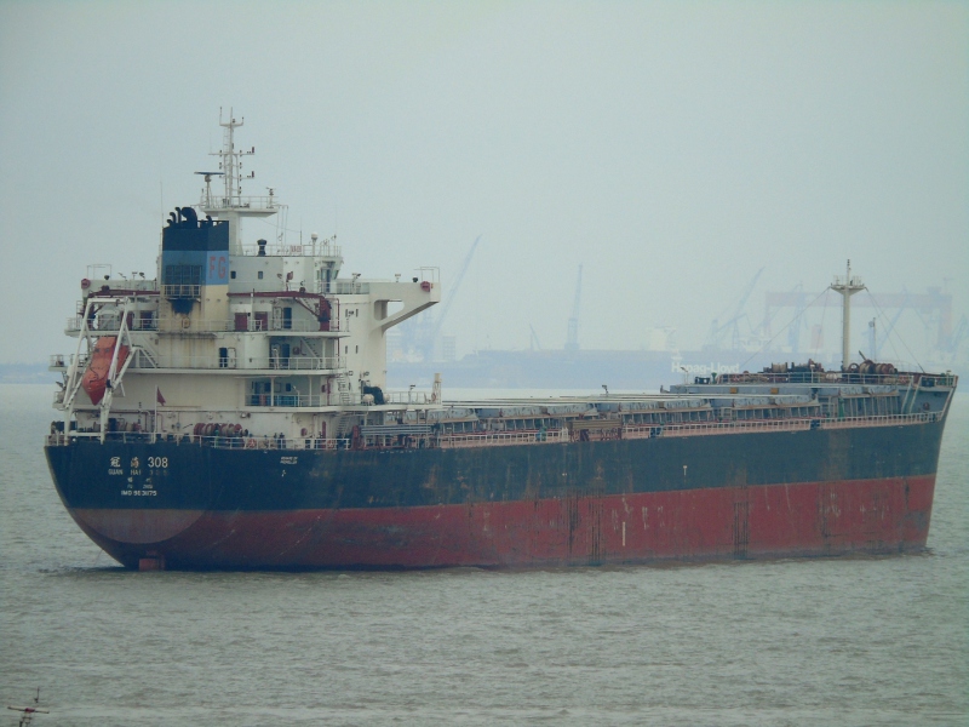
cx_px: 484
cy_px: 364
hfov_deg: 4.8
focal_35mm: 417
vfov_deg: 3.6
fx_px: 11673
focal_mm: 74
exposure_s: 1/250
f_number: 5.3
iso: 80
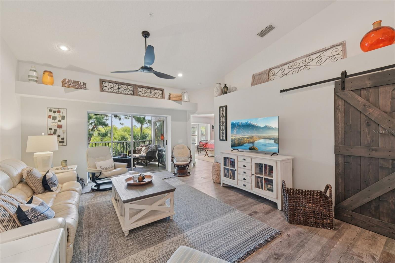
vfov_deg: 81.2
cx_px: 198
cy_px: 132
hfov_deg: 104.3
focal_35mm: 14
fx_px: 154
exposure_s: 1/20
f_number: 8
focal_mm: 14
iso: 400
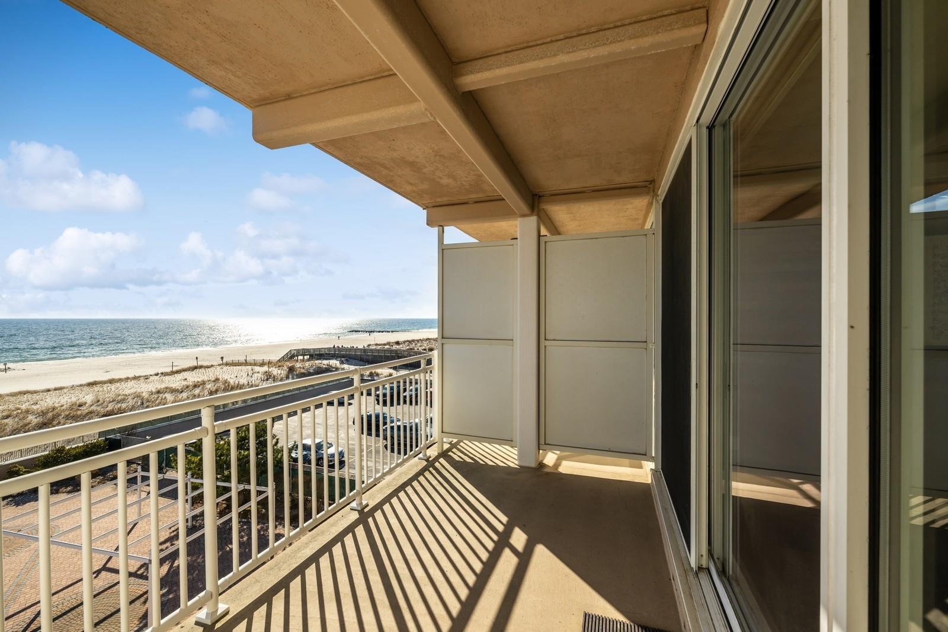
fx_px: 369
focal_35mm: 14
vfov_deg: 81.2
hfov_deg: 104.3
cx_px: 474
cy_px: 316
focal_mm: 14
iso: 100
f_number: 8
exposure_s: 1/640
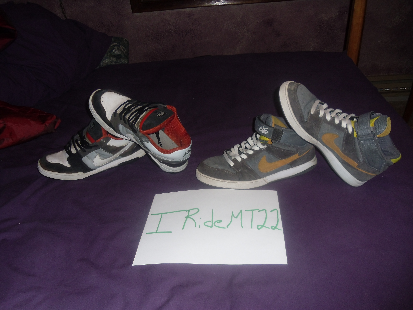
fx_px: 370
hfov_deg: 58.4
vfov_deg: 45.4
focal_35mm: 31
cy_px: 155
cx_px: 206
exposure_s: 1/45
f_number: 3.3
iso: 80
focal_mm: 5.6
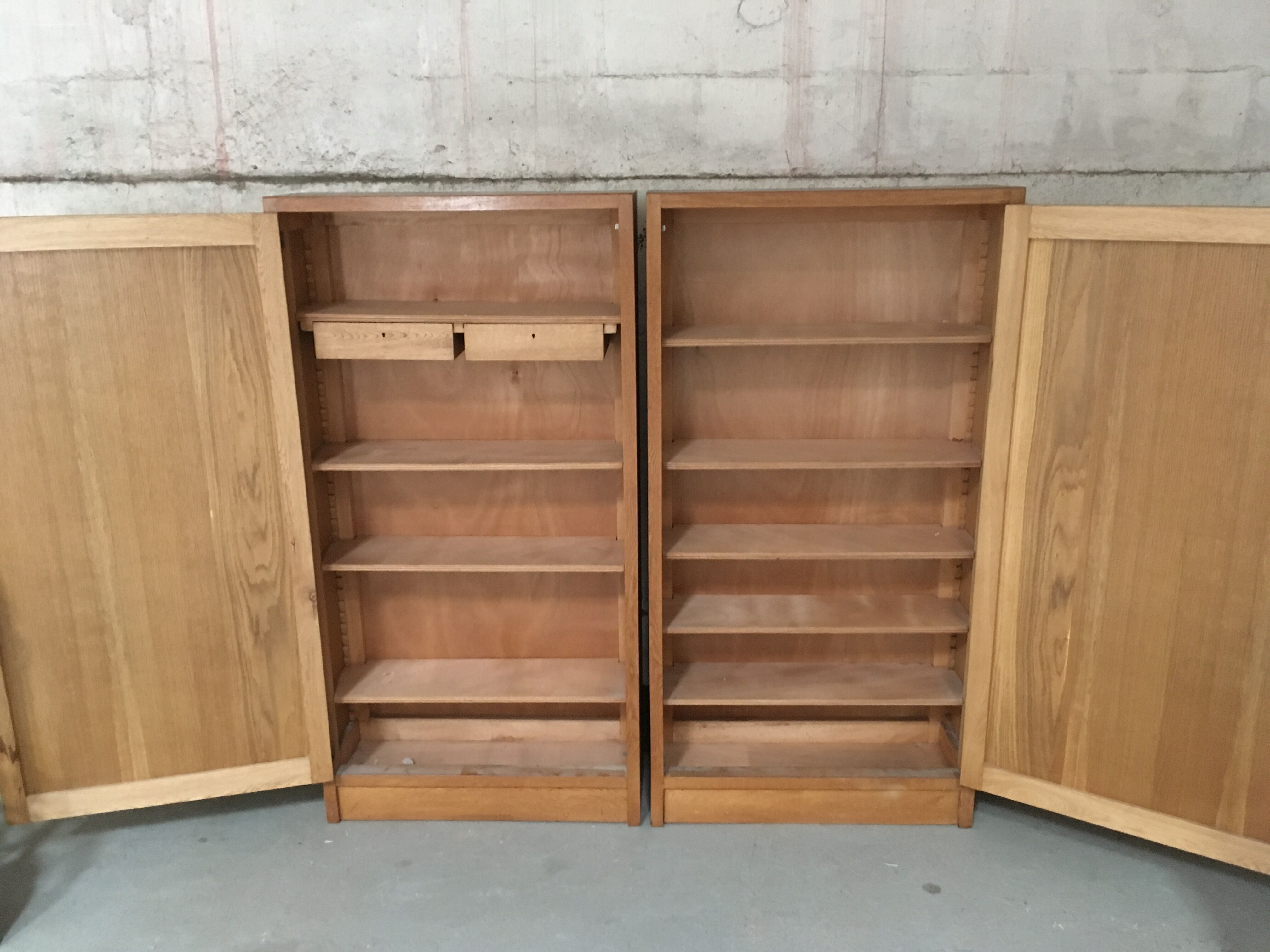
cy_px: 476
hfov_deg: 61.7
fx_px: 1064
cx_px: 635
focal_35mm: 29
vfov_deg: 48.2
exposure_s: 1/17
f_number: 2.2
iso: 400
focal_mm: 4.15
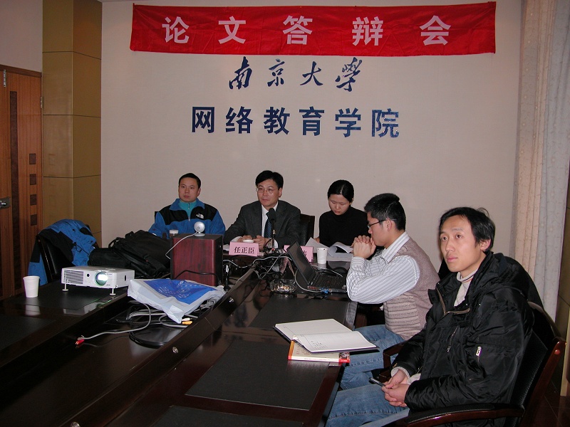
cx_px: 285
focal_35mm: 35
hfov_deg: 52.6
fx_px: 576
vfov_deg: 40.7
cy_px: 214
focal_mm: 8.9
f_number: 2.8
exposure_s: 1/60
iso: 100
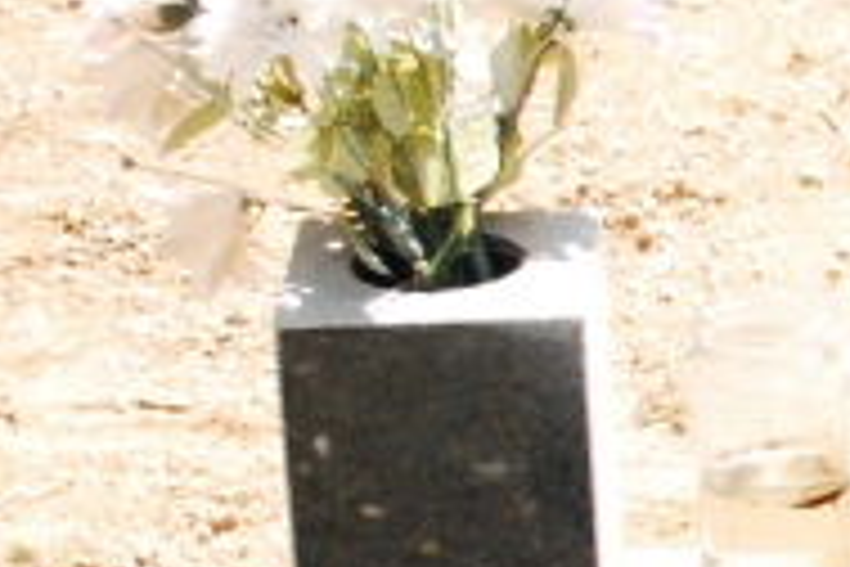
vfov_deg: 5.6
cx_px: 1938
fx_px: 5761
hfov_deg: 7.9
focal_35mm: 244
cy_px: 335
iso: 1600
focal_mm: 30
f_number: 4.8
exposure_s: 1/3200
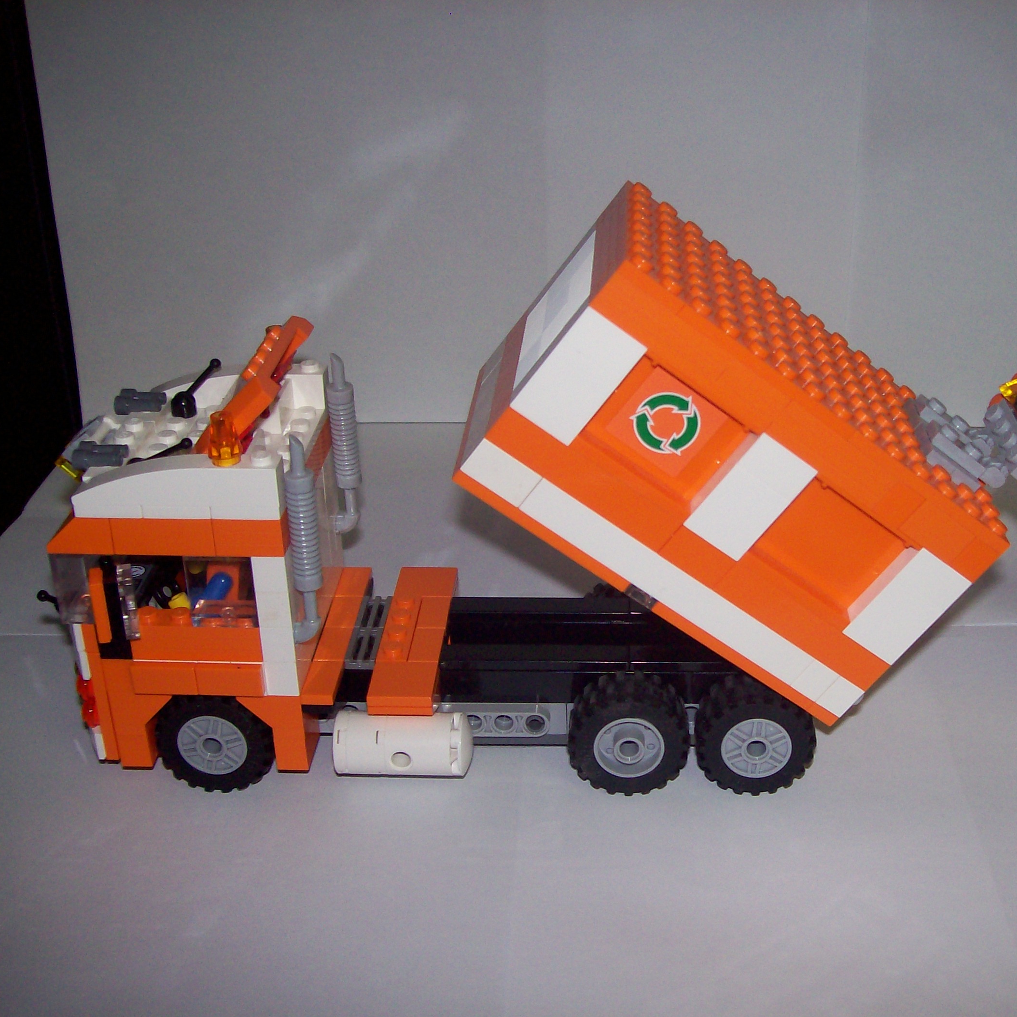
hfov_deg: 38.8
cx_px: 667
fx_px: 1429
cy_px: 510
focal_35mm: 43
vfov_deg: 39.2
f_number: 2.7
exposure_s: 1/64
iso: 80
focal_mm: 6
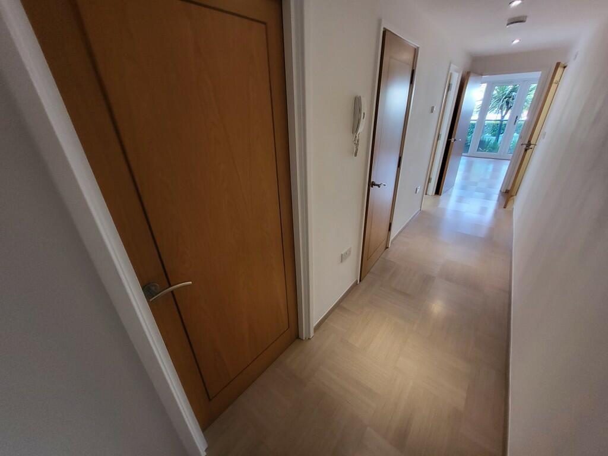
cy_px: 228
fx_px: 228
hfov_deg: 106.2
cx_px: 304
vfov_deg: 89.9
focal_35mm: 13
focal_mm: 1.74
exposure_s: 1/50
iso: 400
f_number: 2.2
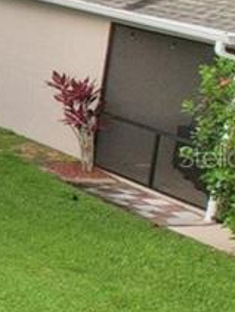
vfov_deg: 12.3
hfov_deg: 6.3
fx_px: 1444
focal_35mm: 160
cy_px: 157
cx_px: -872
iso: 120
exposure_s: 1/1000
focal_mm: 8.38
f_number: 2.8
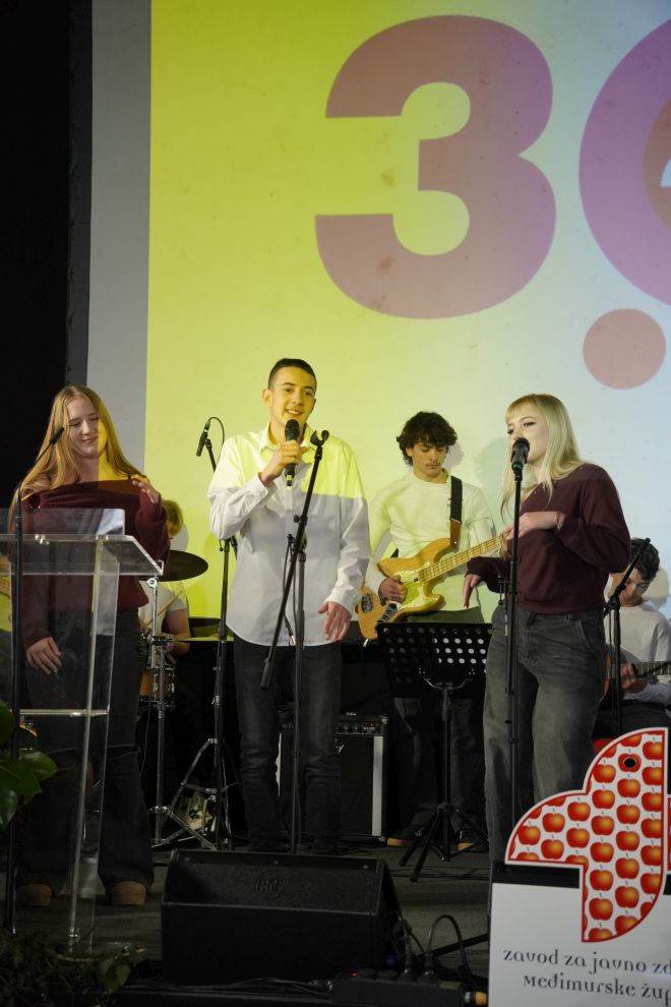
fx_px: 2097
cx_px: 336
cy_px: 504
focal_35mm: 75
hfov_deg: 18.2
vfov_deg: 27.0
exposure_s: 1/160
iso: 1000
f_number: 2.8
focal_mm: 50
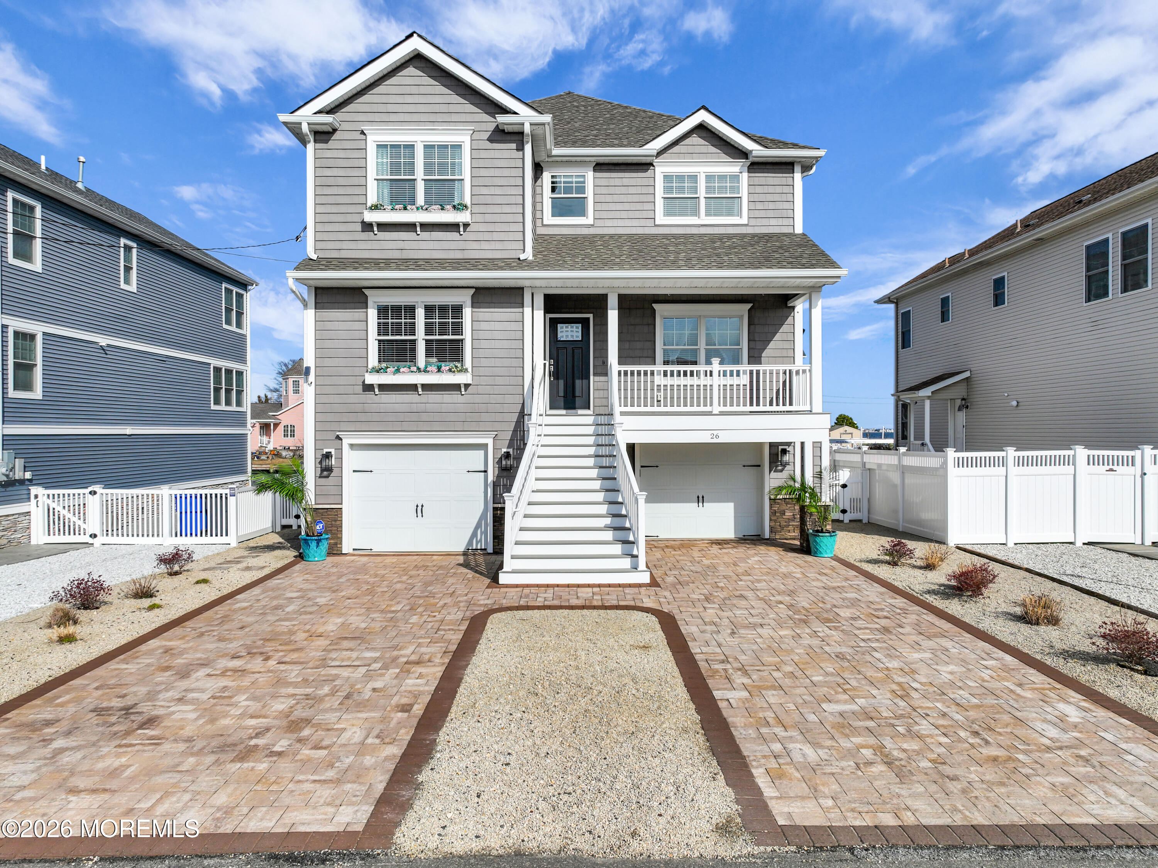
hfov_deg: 71.6
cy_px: 434
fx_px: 802
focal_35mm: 24
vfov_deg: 56.8
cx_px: 579
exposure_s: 1/3200
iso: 100
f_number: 2.8
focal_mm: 12.29
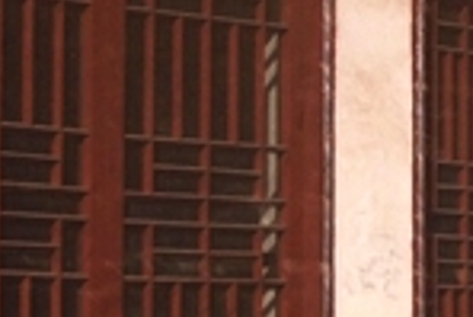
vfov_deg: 4.1
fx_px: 4379
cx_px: 511
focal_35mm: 333
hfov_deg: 6.2
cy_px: 309
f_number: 16
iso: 200
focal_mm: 32
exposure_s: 1/250
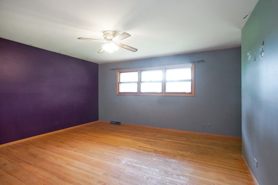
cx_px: 139
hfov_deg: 93.3
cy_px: 92
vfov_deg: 70.5
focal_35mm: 17
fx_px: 131
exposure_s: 1/2.5
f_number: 9
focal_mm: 17
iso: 400
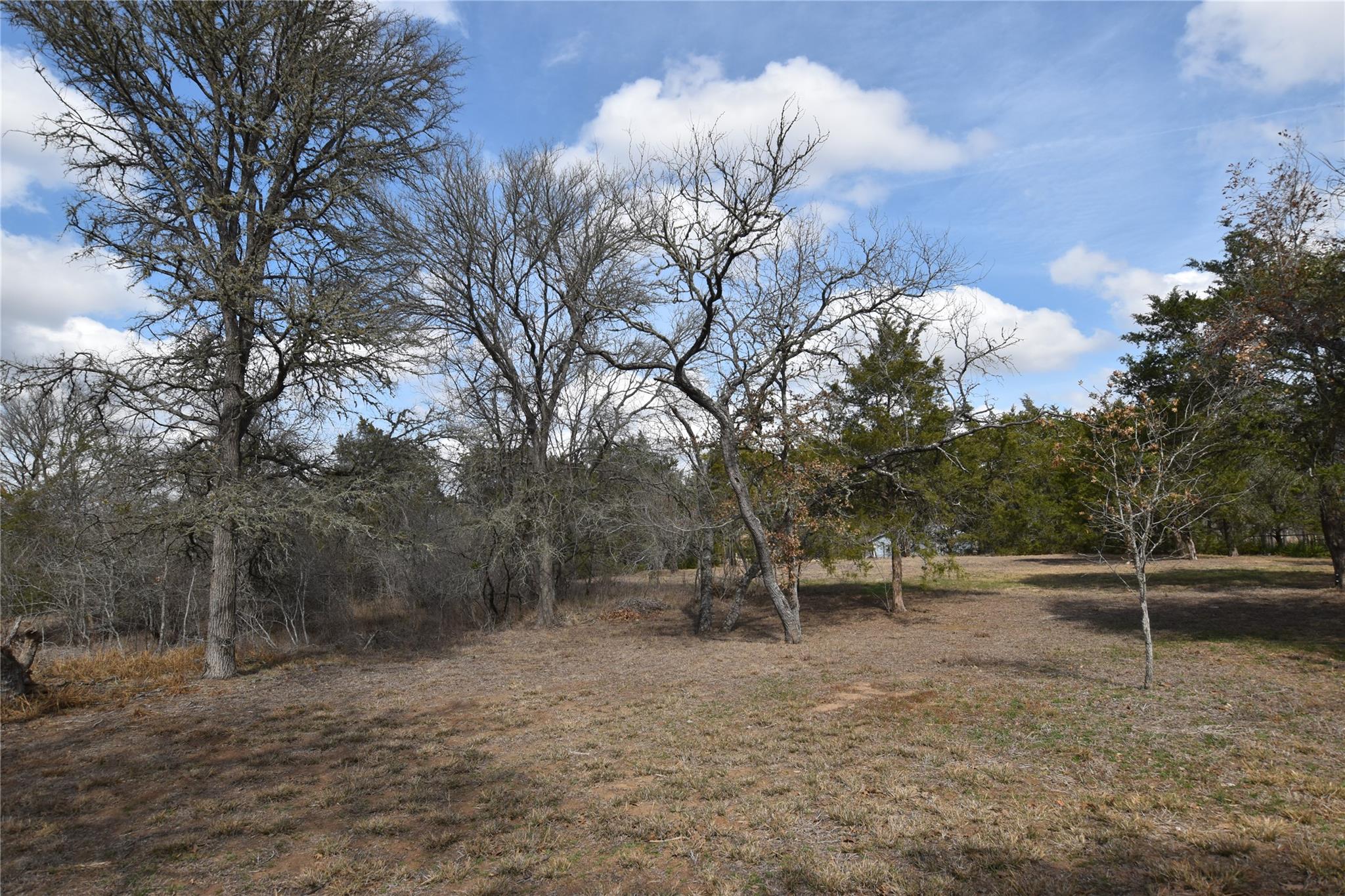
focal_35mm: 20
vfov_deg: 63.2
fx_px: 728
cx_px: 672
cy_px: 448
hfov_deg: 85.4
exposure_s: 1/400
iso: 200
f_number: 10
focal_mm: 13
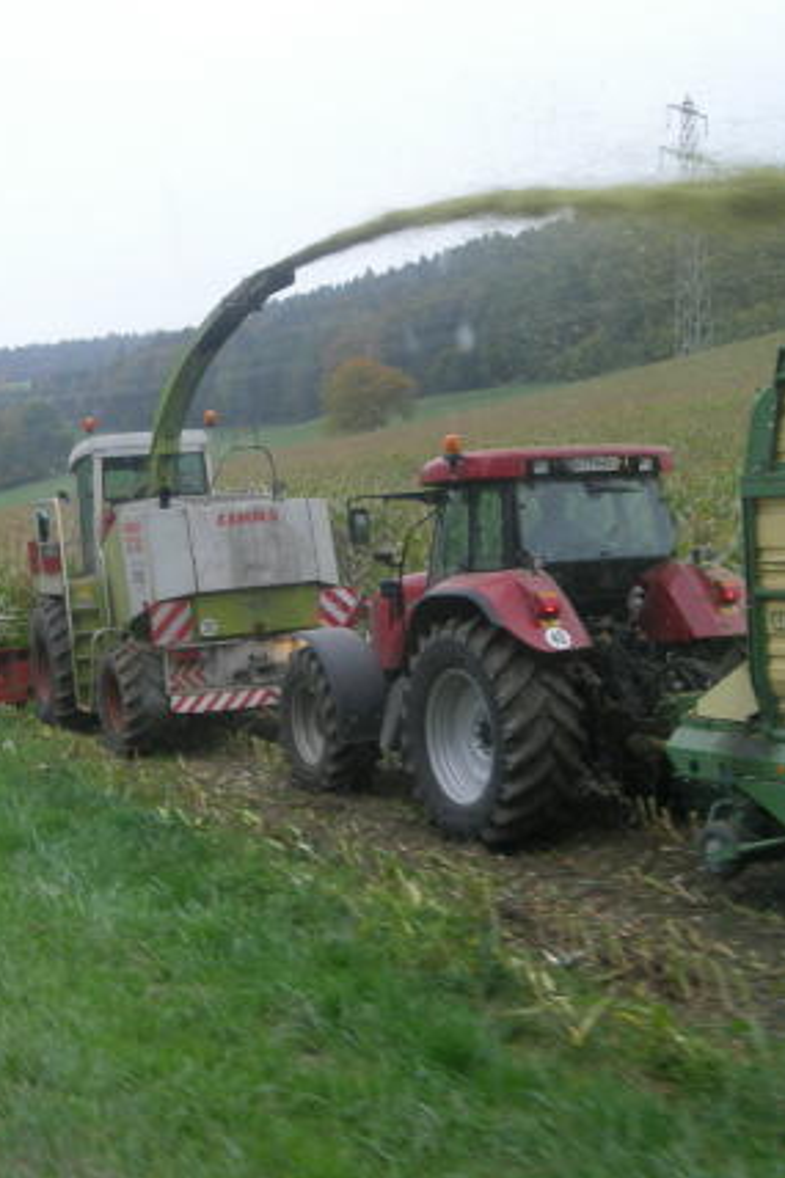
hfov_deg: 27.3
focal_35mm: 49
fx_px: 1604
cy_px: 586
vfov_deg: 40.4
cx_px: 248
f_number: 2.8
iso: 55
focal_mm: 5.7
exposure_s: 1/51
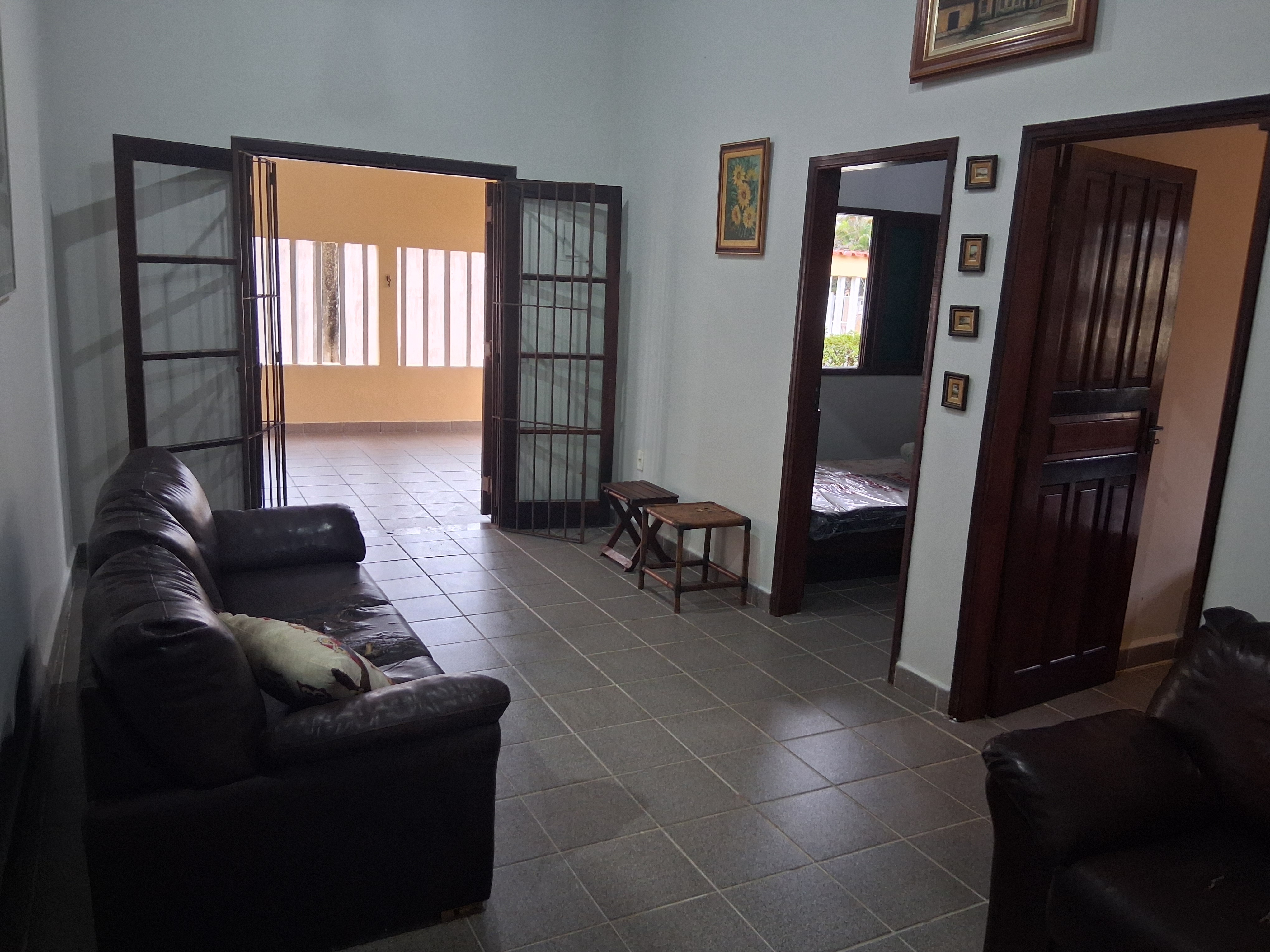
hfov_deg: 67.3
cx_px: 635
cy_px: 476
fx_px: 954
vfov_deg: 53.1
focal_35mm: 26
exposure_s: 1/60
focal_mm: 3.98
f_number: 1.8
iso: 400
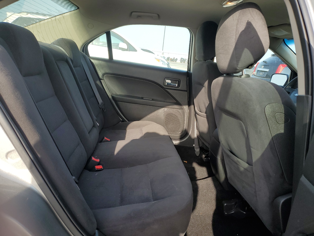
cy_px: 118
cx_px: 157
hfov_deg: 67.3
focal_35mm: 26
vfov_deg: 53.1
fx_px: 236
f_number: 1.5
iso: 50
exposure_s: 1/667
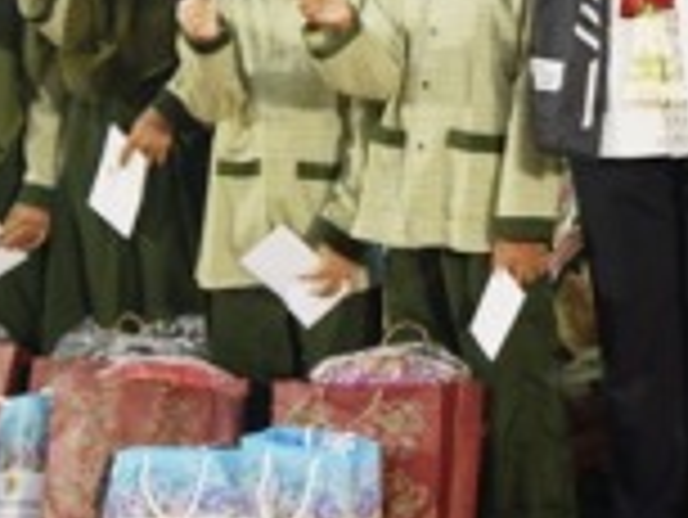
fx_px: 2287
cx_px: 890
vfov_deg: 12.3
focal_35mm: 115
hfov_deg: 16.2
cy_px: -236
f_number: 4
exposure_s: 1/60
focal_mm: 18
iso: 160
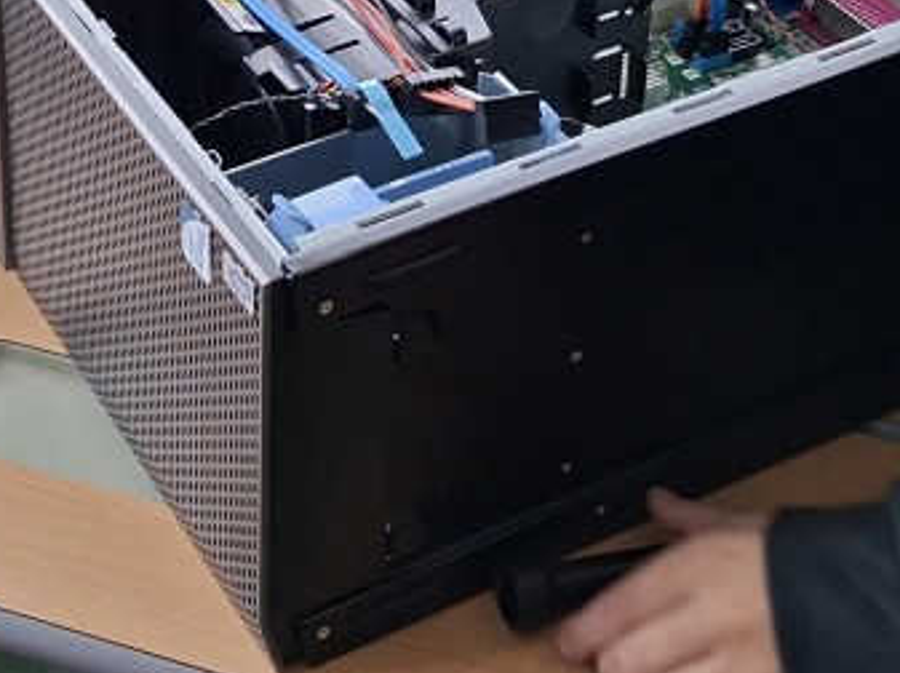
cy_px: -347
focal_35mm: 82
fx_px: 2130
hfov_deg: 22.9
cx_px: 5
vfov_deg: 16.3
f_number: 1.8
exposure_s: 1/101
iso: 50
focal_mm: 5.54
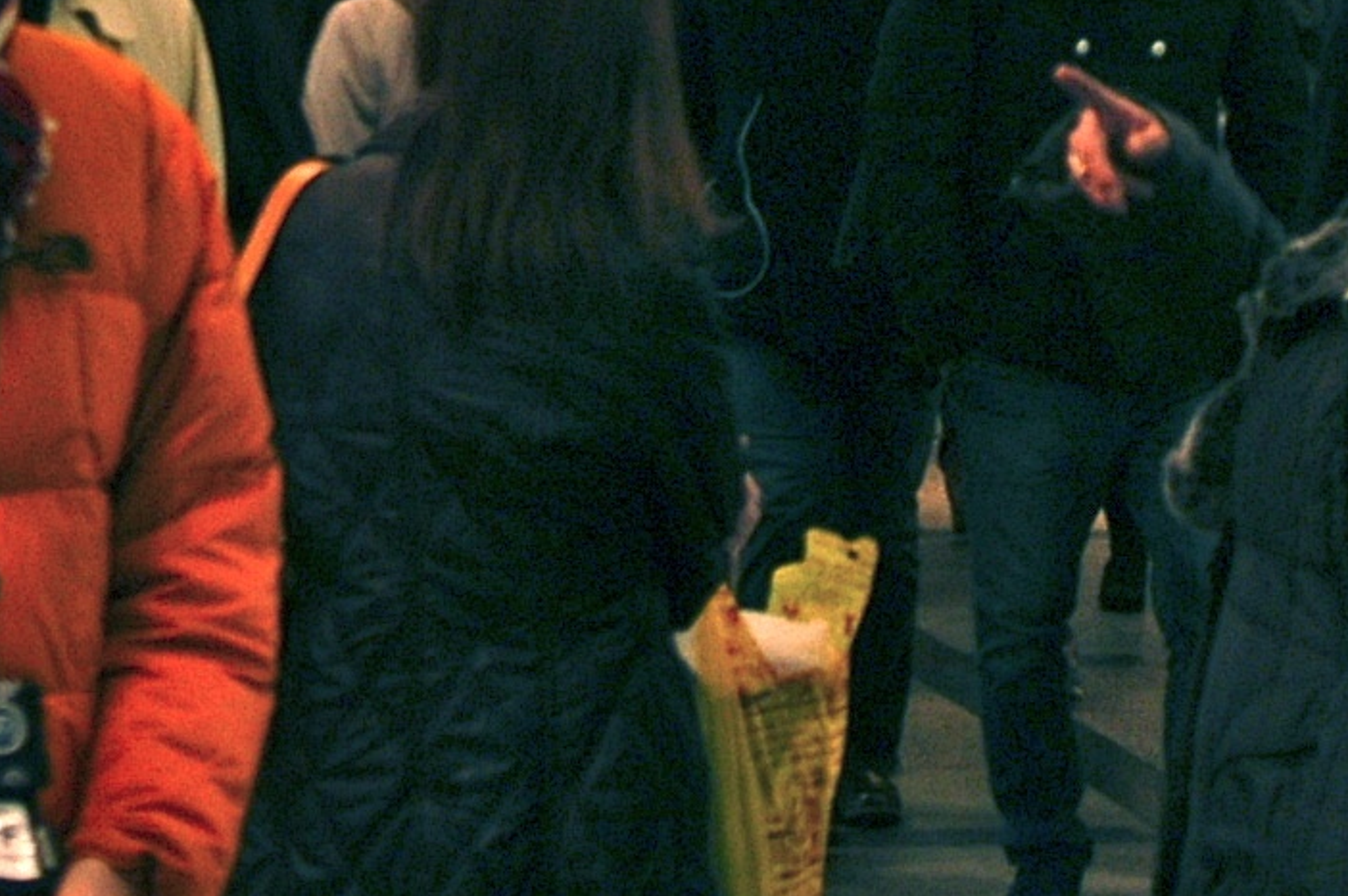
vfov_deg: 7.4
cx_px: 75
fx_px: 6735
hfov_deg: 11.3
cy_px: -802
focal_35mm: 180
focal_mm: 28
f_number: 3.5
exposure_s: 1/50
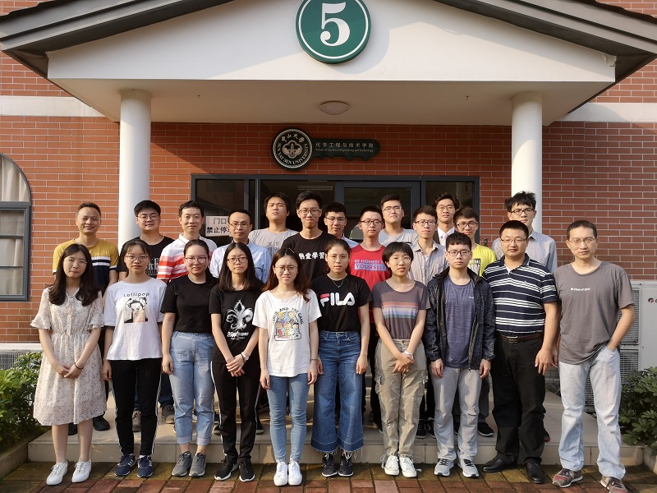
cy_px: 246
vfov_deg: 51.4
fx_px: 512
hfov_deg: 65.3
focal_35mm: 27
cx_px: 328
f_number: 1.8
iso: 50
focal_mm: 3.95
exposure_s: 1/1014
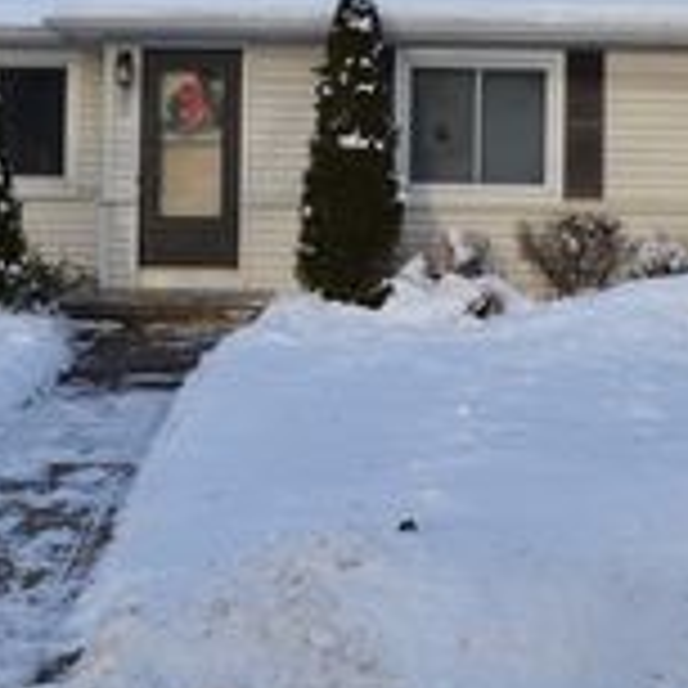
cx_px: 283
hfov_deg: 23.0
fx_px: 1686
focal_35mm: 75
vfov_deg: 22.7
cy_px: 124
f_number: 8
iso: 200
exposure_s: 1/250
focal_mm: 18
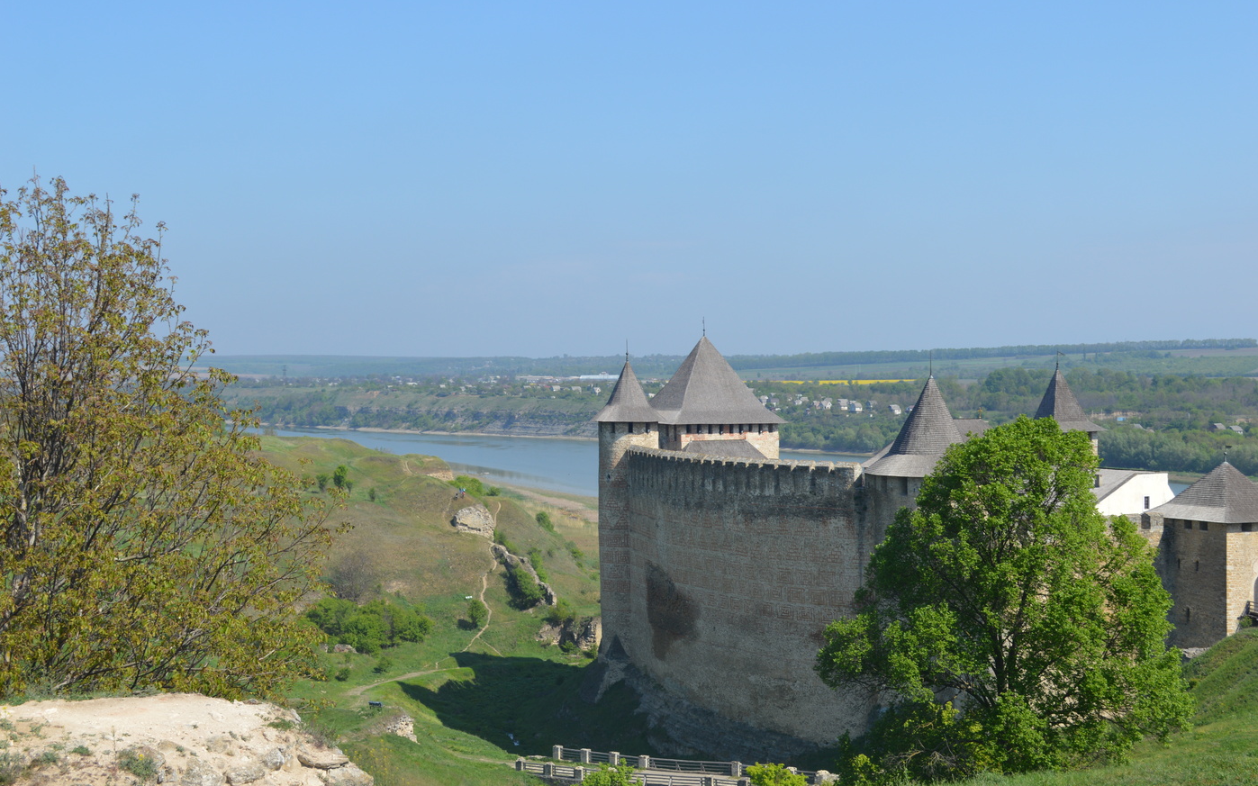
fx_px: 1680
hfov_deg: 41.1
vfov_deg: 26.3
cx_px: 629
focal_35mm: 49
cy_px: 387
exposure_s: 1/200
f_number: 7.1
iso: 100
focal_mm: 32
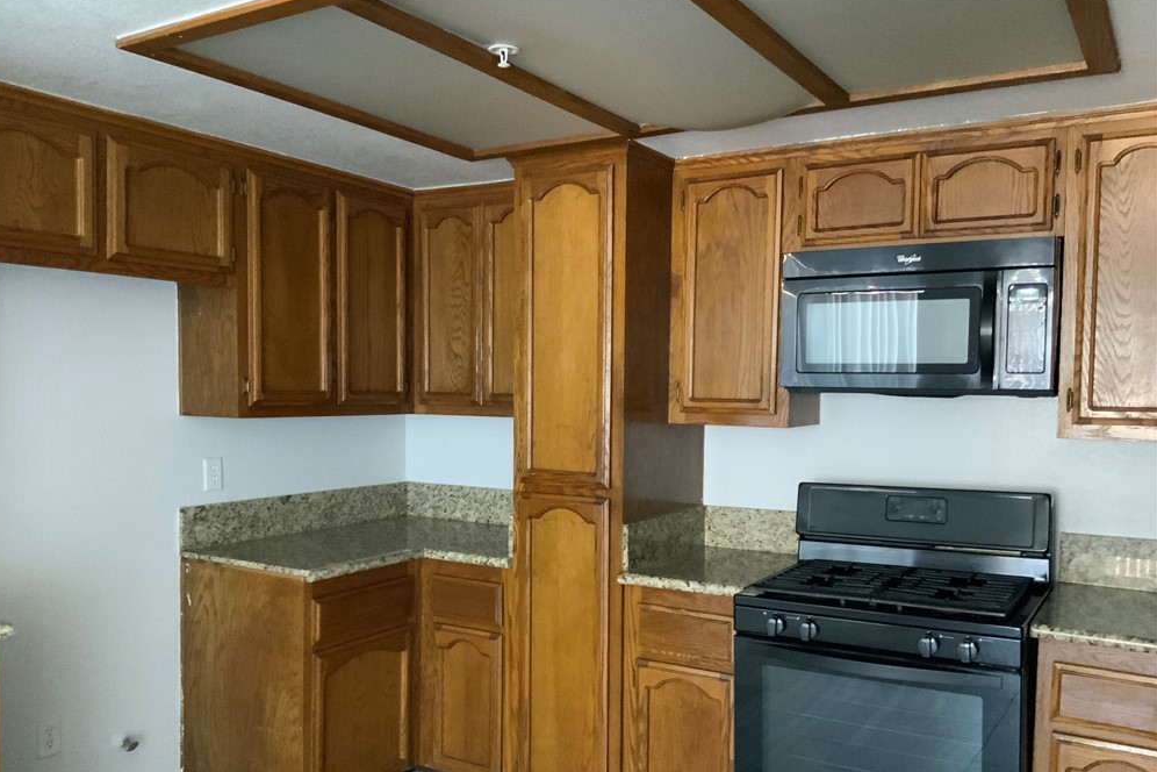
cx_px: 563
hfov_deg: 60.3
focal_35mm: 31
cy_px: 438
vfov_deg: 42.2
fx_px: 996
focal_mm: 3
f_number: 1.8
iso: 500
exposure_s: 1/30
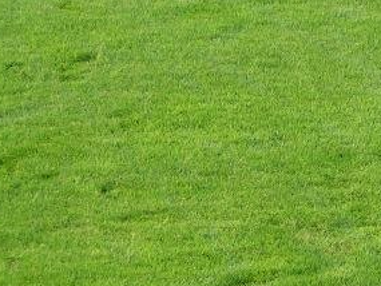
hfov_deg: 4.3
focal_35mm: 460
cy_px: 35
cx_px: 388
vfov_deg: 3.2
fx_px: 5065
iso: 125
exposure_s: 1/160
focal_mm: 25.1
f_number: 3.5
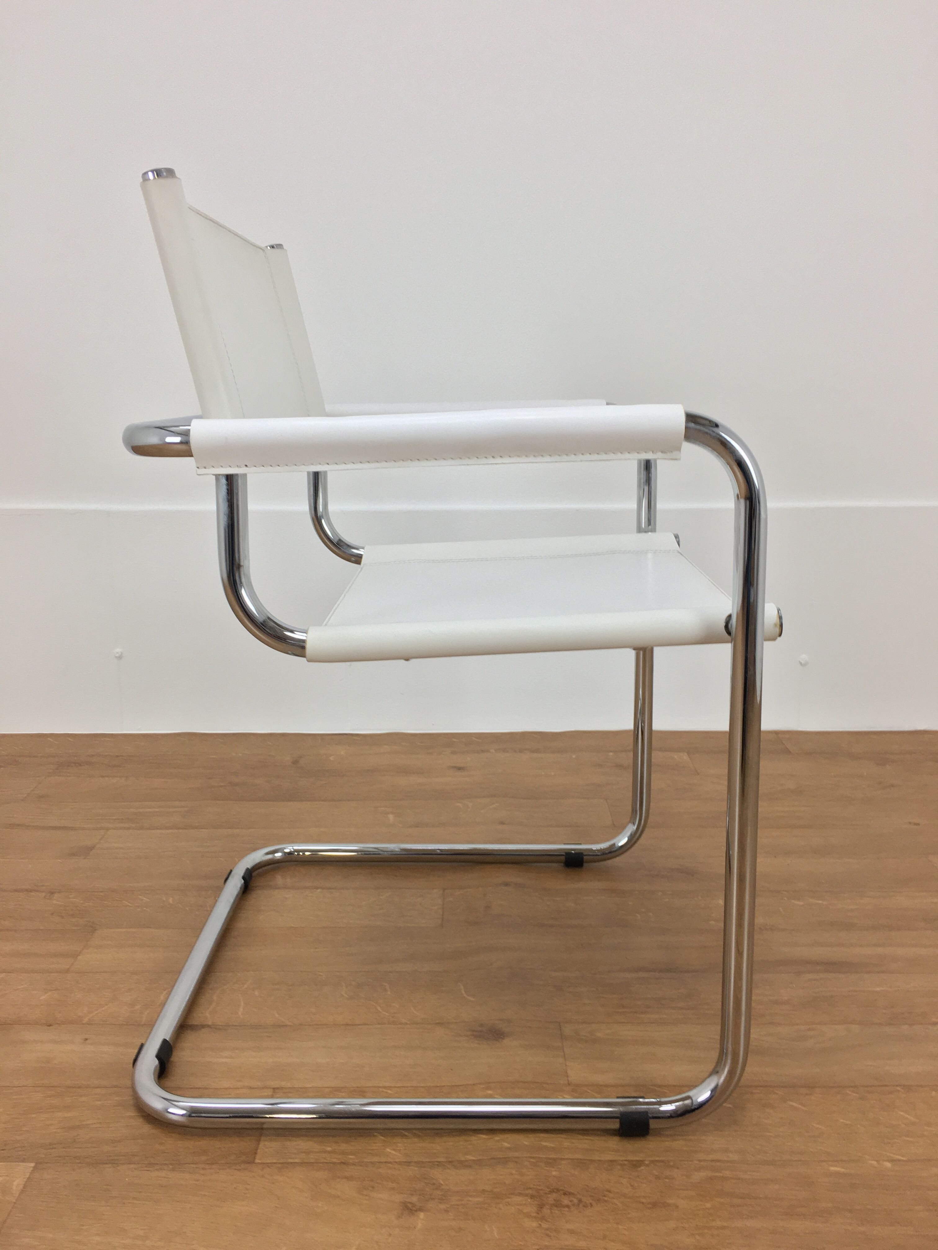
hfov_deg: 48.2
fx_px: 1048
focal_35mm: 29
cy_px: 625
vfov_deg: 61.7
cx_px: 469
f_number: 2.2
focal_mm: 4.15
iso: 32
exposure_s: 1/33
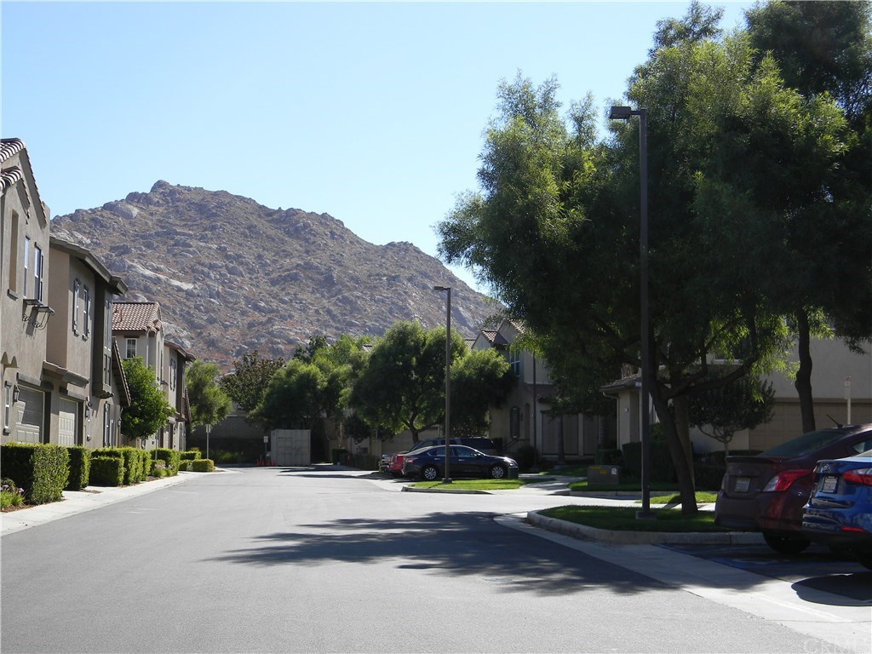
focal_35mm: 56
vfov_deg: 26.1
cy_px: 327
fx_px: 1411
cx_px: 436
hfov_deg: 34.3
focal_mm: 10.1
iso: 80
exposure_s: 1/530
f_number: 4.1
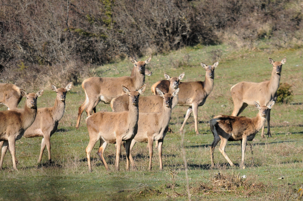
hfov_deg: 3.5
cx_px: 113
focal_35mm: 590
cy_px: 107
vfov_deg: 2.3
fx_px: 4960
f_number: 8
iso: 500
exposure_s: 1/800
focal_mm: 300
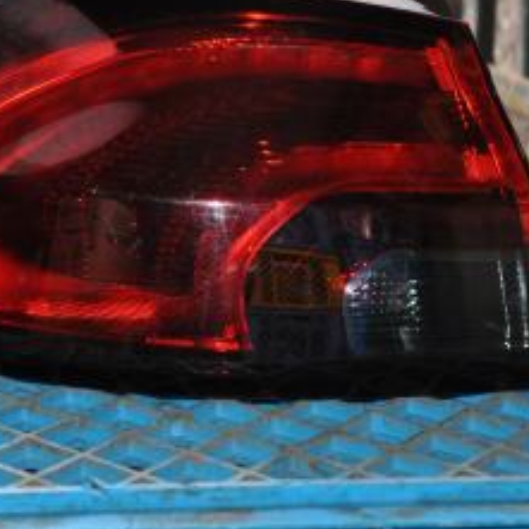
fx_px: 1988
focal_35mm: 115
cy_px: 139
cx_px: 141
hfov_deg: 15.1
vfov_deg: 15.1
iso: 800
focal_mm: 40
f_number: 4.5
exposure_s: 1/60
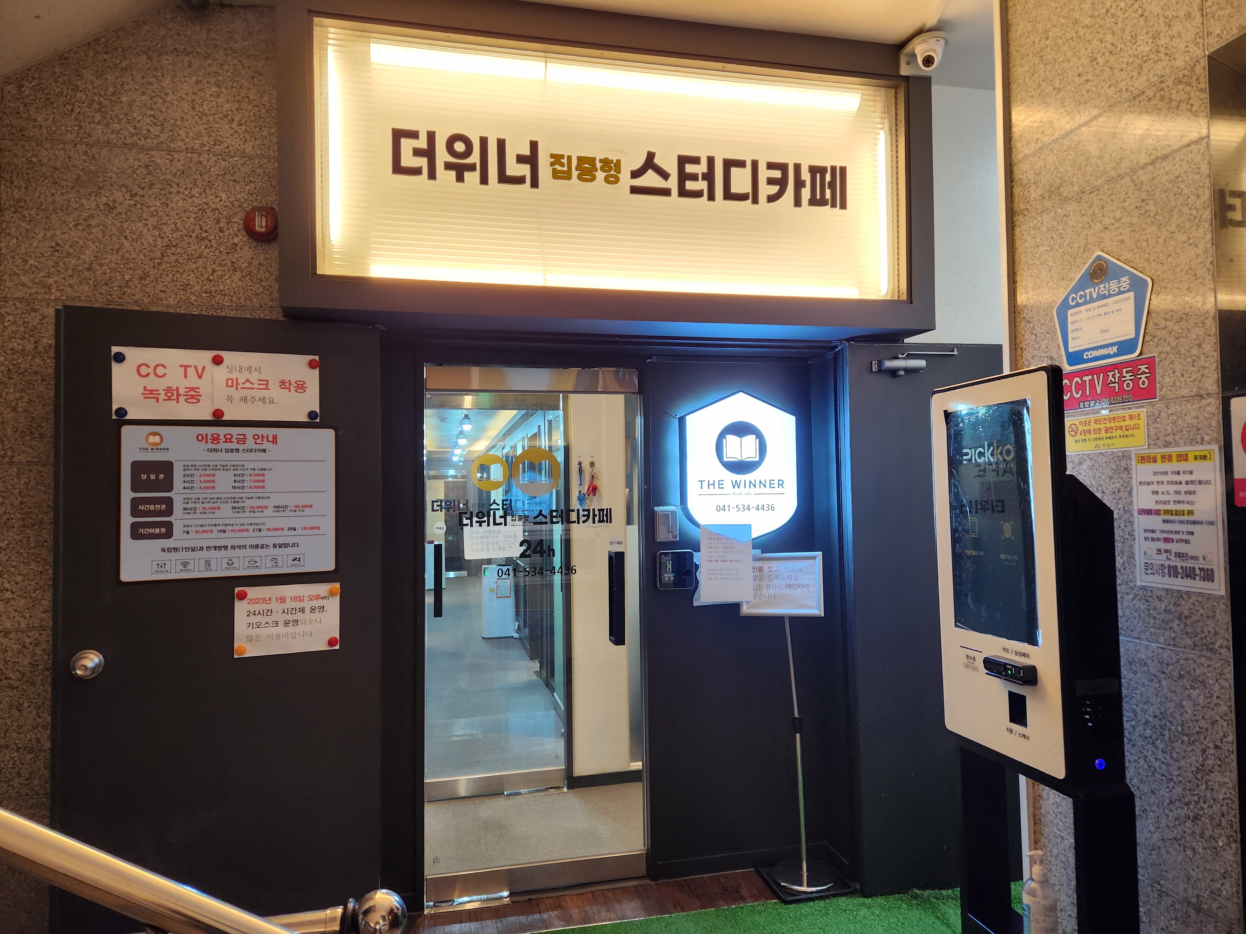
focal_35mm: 23
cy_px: 467
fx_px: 828
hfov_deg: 73.9
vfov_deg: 58.9
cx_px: 623
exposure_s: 1/120
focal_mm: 5.4
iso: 200
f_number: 1.8
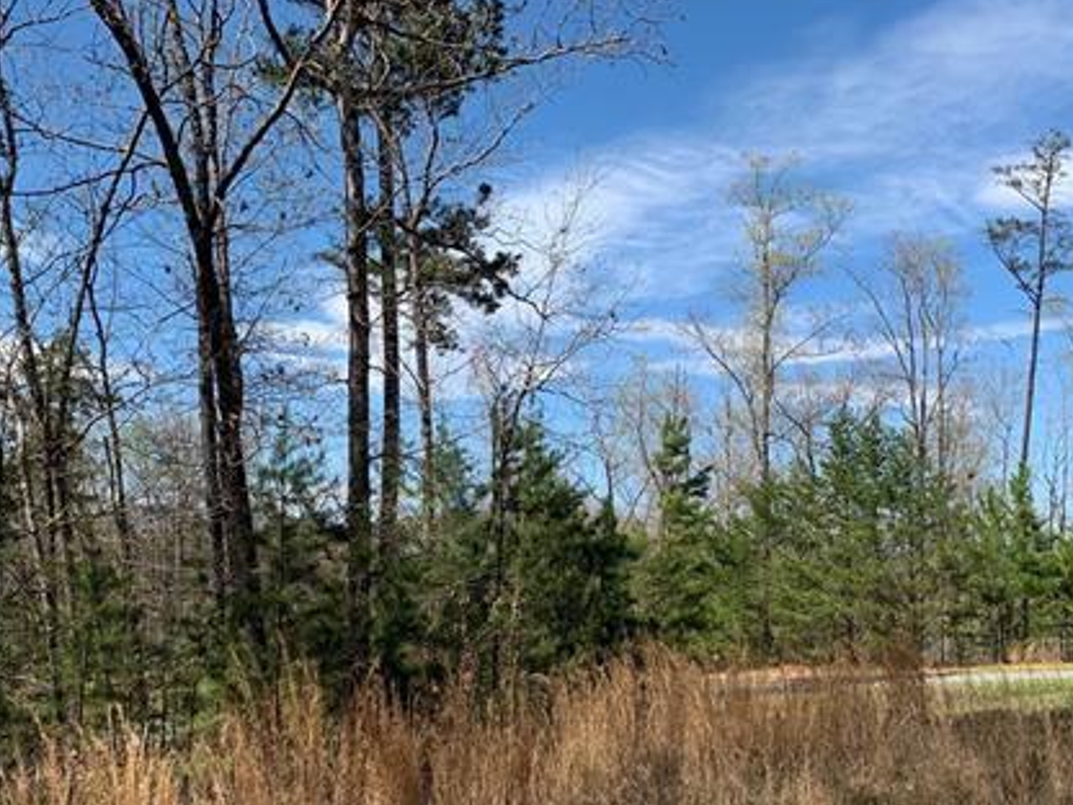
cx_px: 606
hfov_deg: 46.7
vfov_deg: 35.2
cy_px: 601
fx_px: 1240
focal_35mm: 40
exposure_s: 1/1447
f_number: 1.8
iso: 25
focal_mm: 4.25
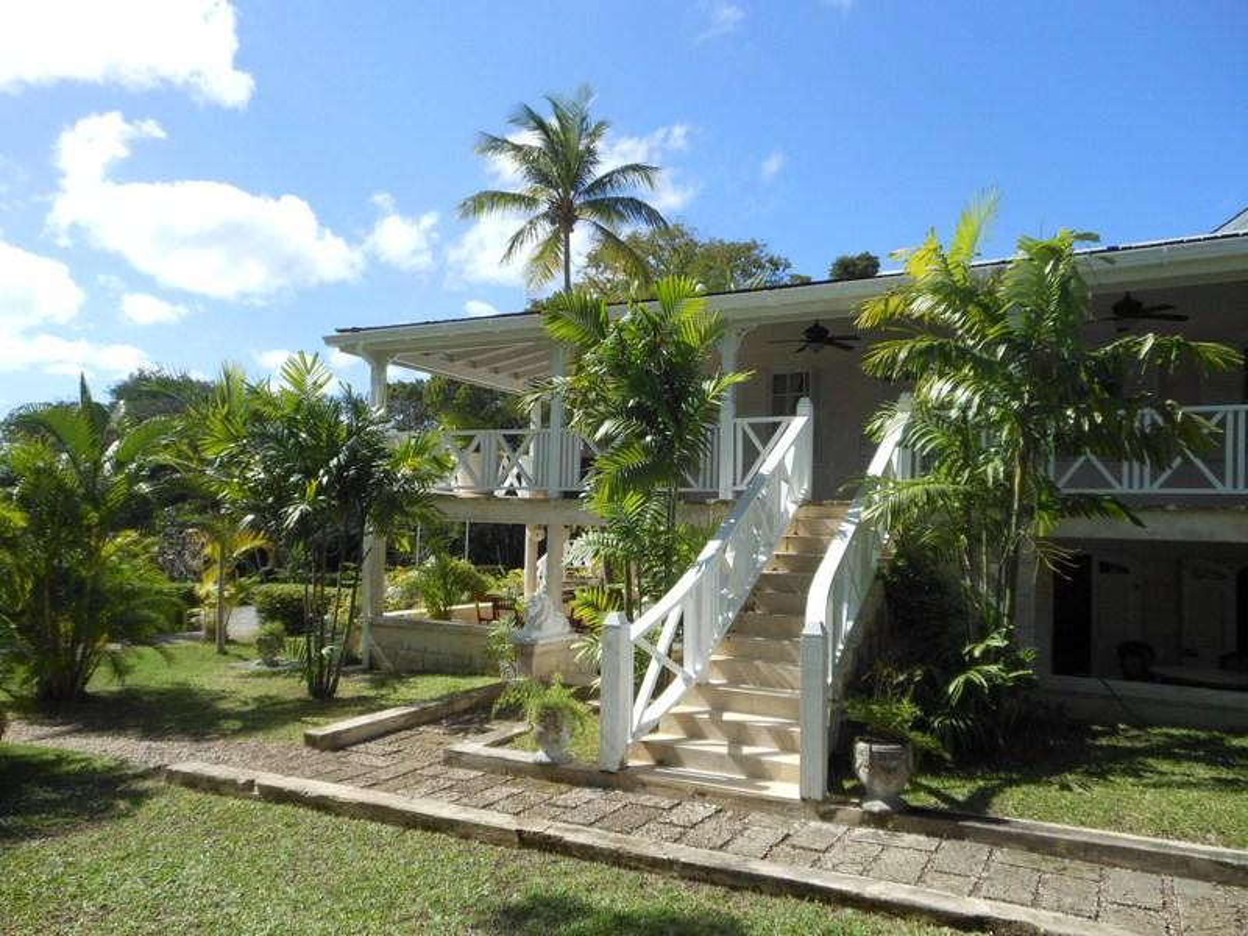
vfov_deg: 54.9
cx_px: 624
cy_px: 468
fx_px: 901
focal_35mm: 25
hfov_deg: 69.4
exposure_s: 1/800
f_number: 3.2
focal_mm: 4.5
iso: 80
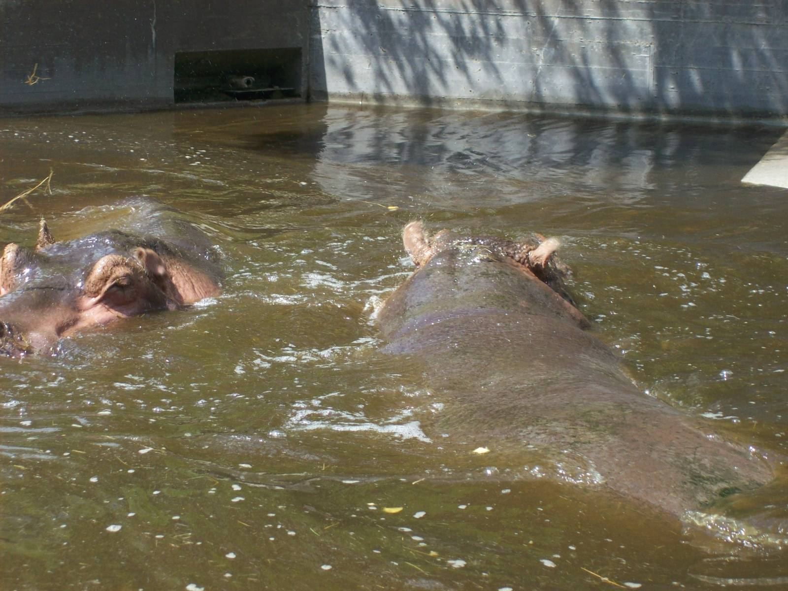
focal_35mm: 108
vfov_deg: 13.7
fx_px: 2459
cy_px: 296
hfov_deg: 18.2
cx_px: 394
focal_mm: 18
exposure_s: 1/255
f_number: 4.8
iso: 80
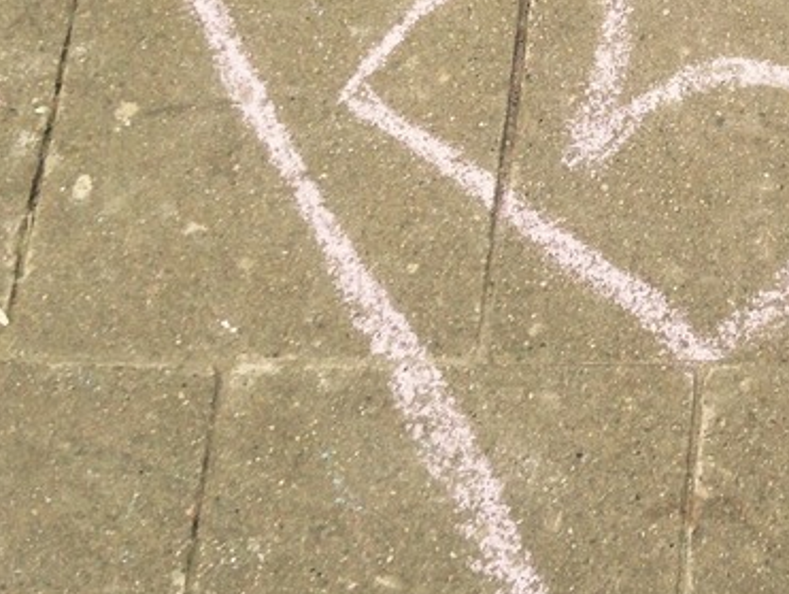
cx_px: 1012
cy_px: -47
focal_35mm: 91
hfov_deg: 19.9
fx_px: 2076
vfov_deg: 15.8
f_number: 2.4
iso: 80
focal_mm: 4.12
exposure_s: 1/120
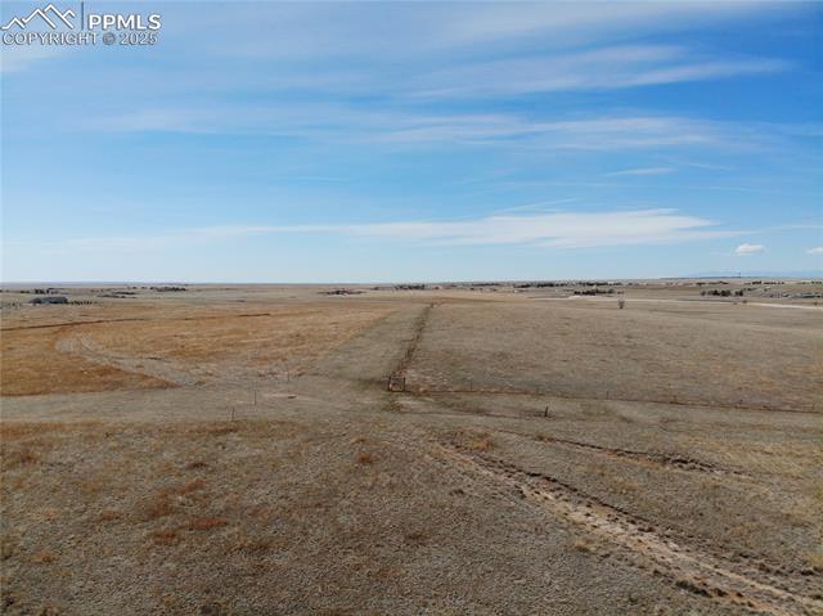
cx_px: 412
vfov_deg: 56.8
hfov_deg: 71.6
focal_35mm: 24
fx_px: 570
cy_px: 308
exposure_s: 1/1685
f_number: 2.8
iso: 101
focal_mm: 4.5
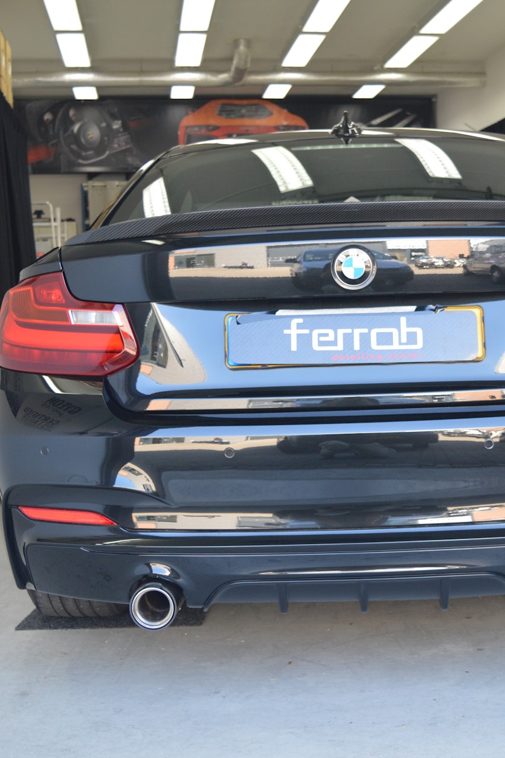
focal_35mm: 53
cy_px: 378
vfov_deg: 37.7
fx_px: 1110
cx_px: 348
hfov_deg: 25.5
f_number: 4.5
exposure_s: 1/80
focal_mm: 23
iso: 400
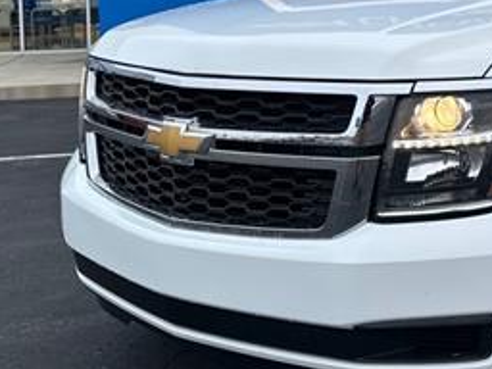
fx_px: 853
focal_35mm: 60
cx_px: 455
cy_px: 15
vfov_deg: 23.6
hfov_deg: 30.6
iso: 64
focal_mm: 6.86
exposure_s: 1/218
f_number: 1.78
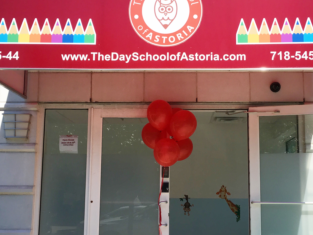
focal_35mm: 47
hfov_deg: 40.3
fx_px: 425
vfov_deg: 30.8
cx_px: 179
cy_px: 143
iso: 25
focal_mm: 4.15
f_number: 2.2
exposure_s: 1/1748
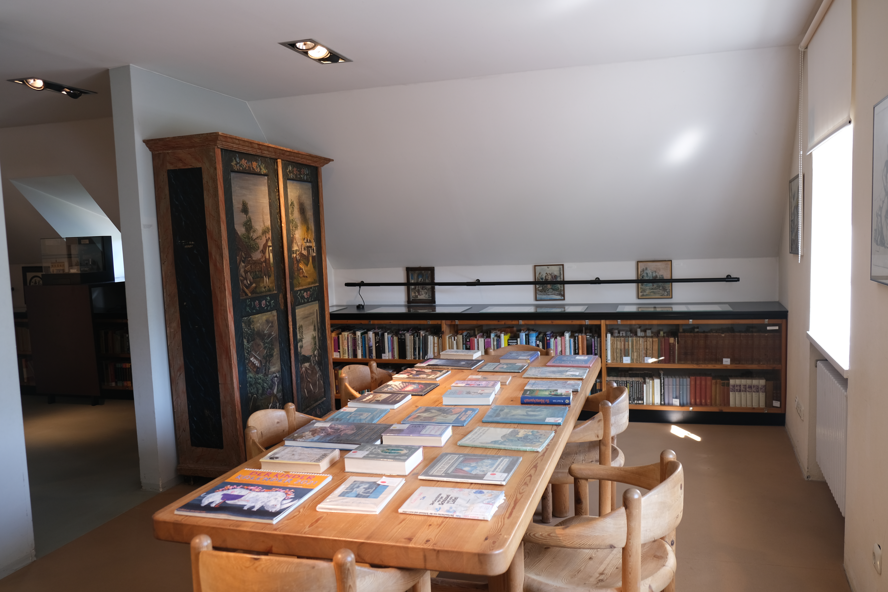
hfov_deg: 67.4
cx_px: 444
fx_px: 666
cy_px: 296
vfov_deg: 47.9
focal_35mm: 27
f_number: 2.8
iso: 160
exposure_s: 1/28
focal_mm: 18
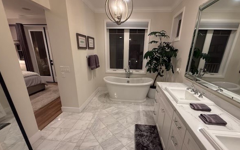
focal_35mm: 16
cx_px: 124
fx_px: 105
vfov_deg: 71.0
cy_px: 84
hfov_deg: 97.8
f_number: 2.2
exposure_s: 1/120
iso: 250
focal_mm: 2.22
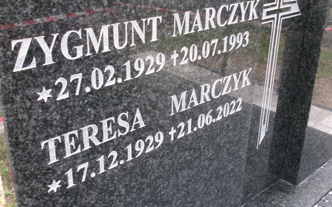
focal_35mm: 41
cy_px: 91
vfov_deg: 31.2
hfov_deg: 48.2
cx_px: 154
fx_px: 371
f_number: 3.9
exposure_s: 1/70
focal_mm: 5.1
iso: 100
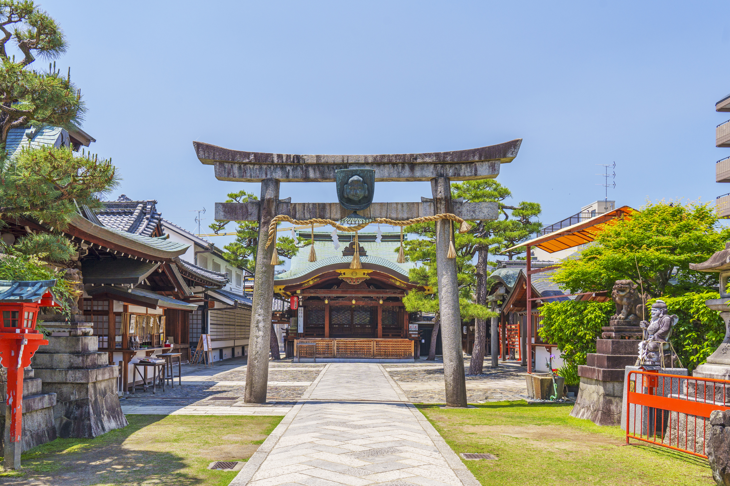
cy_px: 243
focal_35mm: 30
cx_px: 365
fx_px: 608
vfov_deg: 43.6
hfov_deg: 61.9
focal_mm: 30
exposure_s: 1/125
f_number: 8
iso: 100
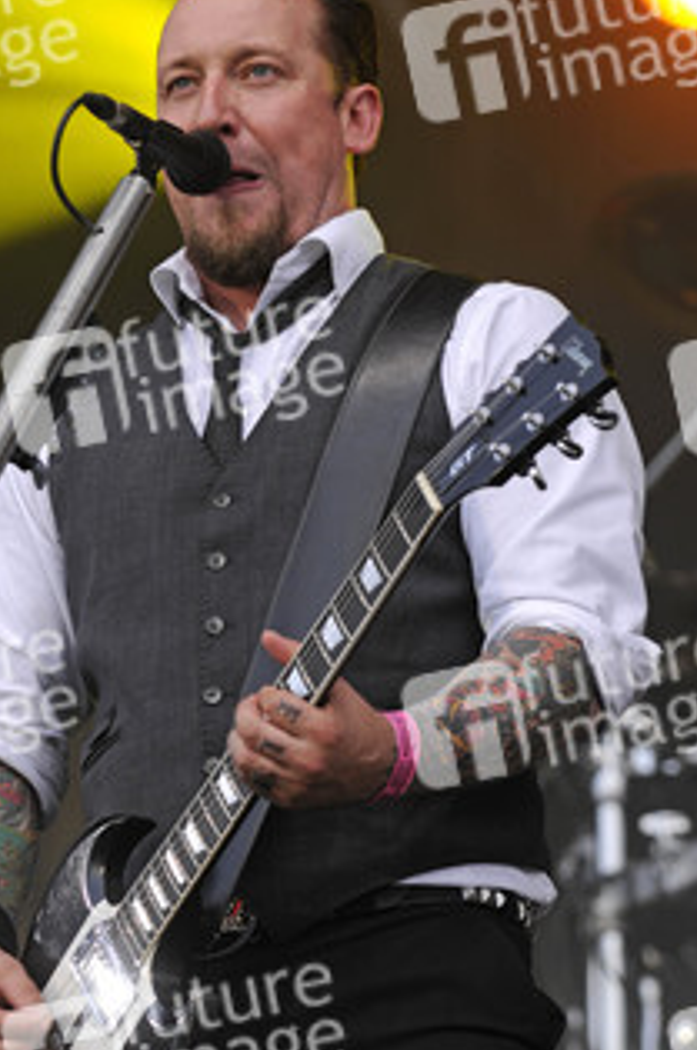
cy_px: 543
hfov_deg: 4.1
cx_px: 270
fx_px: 9721
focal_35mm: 334
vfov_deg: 6.2
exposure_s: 1/250
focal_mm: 175
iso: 320
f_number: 4
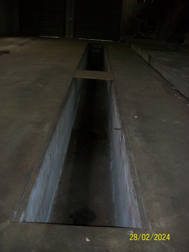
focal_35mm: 34
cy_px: 126
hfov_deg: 41.8
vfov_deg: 54.0
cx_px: 94
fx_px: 248
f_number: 2.8
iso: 160
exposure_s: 1/60
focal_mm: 5.7
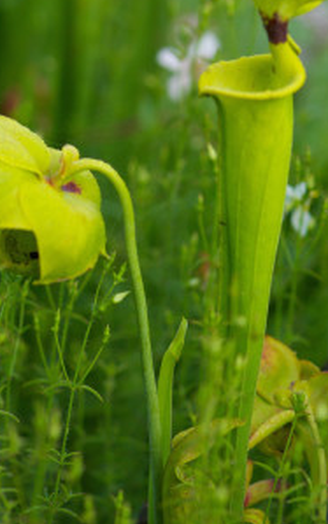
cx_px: 168
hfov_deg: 5.4
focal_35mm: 244
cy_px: 133
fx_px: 3485
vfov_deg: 8.6
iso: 400
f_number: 3.5
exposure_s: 1/500
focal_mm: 105
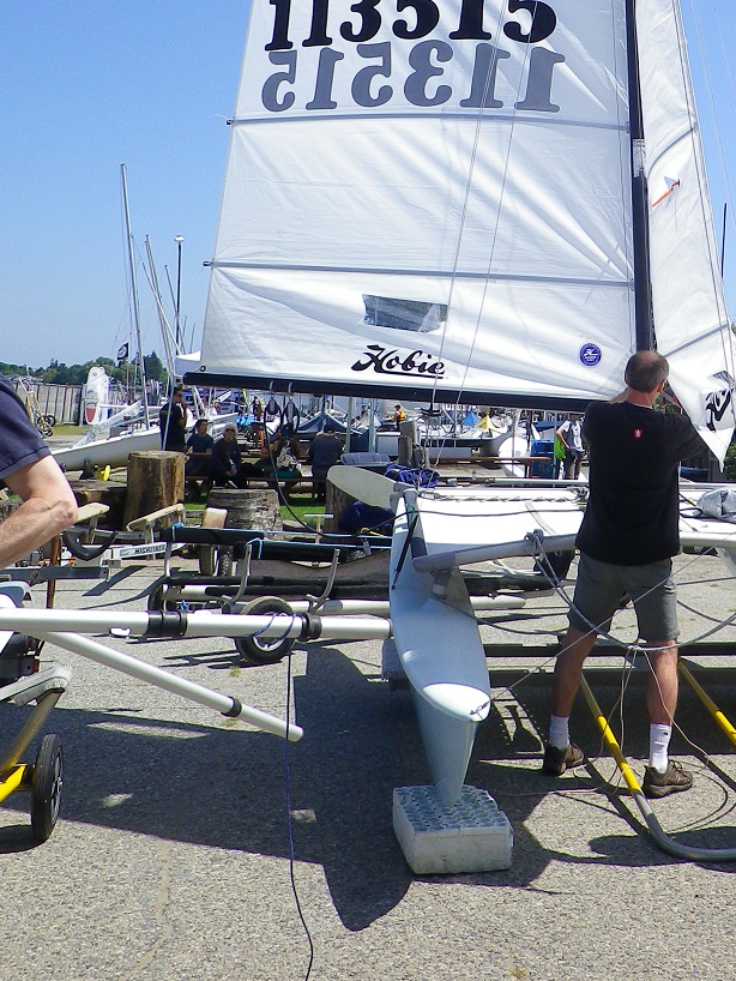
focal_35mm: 47
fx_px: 1332
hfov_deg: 30.1
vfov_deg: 38.6
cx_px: 599
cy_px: 173
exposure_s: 1/160
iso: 80
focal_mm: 5
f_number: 8.3
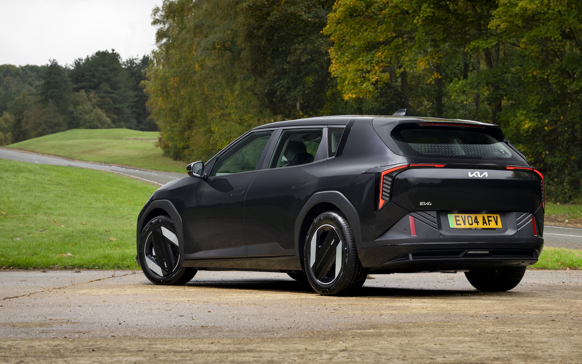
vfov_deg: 14.8
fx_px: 1396
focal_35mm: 88
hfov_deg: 23.5
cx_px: 330
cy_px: 159
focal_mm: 73
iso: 400
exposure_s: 1/200
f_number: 6.3
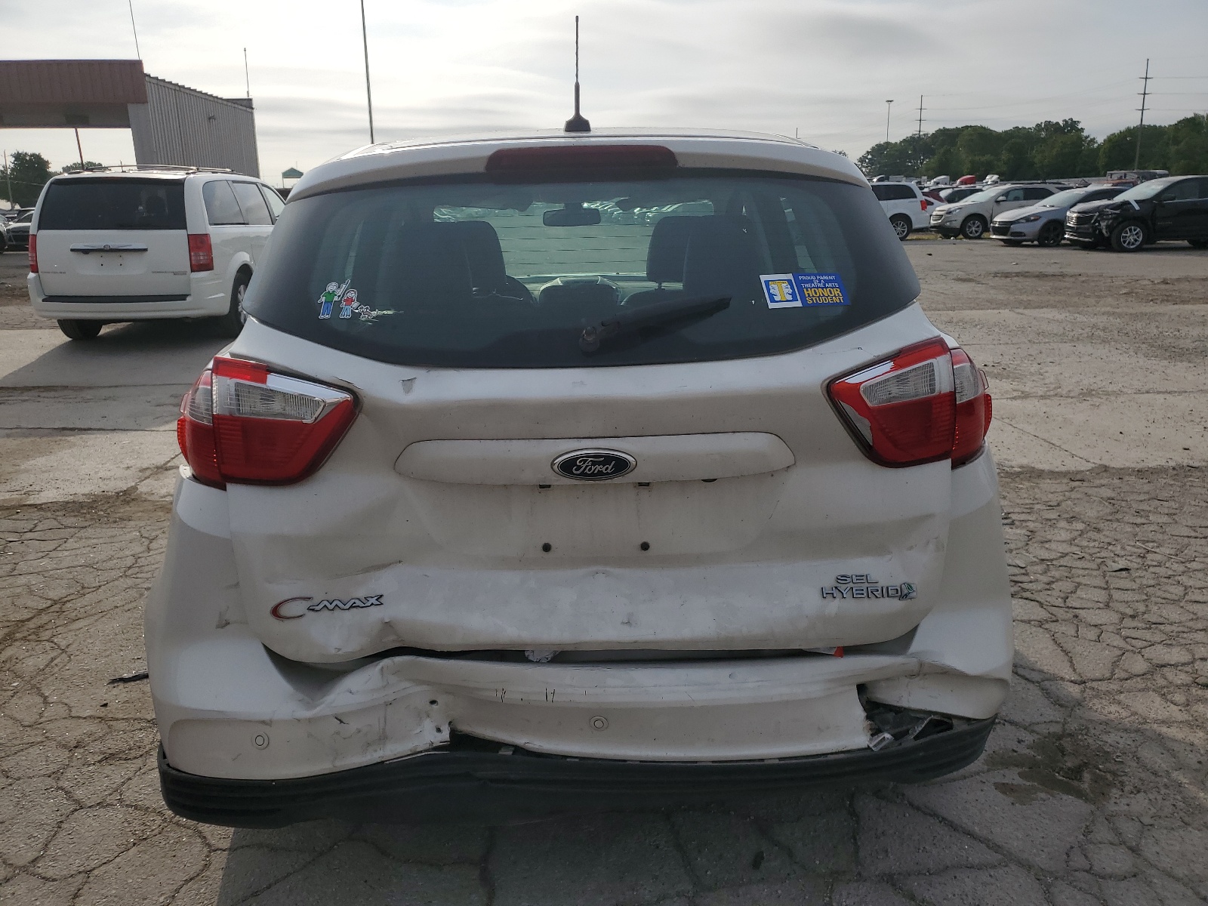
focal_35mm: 26
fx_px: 907
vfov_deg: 53.1
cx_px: 604
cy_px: 453
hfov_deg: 67.3
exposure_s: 1/10000
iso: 50
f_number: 1.5
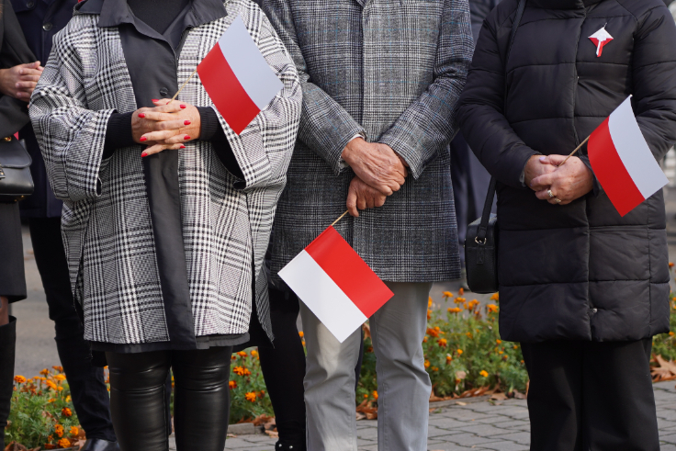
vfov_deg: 8.6
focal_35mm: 159
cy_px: 185
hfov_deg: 12.9
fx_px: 2986
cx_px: 258
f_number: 4
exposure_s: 1/200
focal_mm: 90
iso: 100
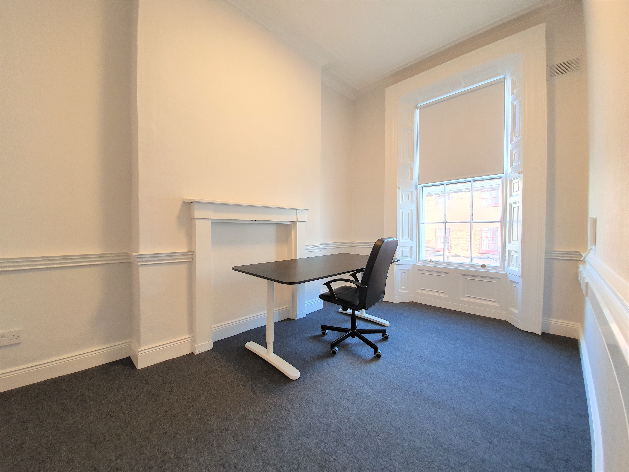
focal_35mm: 13
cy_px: 236
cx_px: 314
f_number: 2.2
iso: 64
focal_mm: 1.8
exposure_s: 1/50
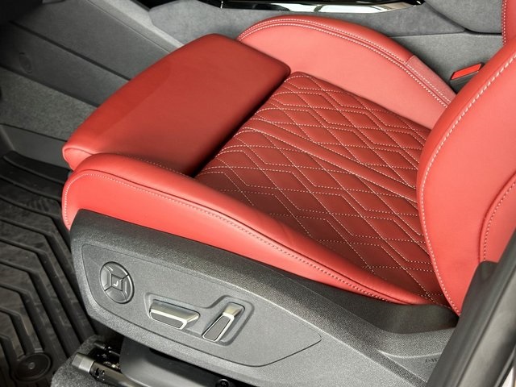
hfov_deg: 39.7
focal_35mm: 48
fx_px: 716
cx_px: 258
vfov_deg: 30.3
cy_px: 194
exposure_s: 1/60
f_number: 1.78
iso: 250
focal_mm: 6.86
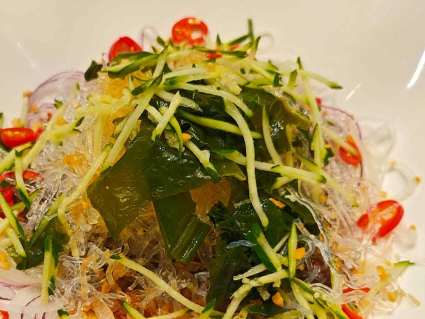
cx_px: 177
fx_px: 516
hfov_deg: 44.6
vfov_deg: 33.9
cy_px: 227
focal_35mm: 42
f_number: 2
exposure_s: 1/600
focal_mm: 8.72
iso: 800
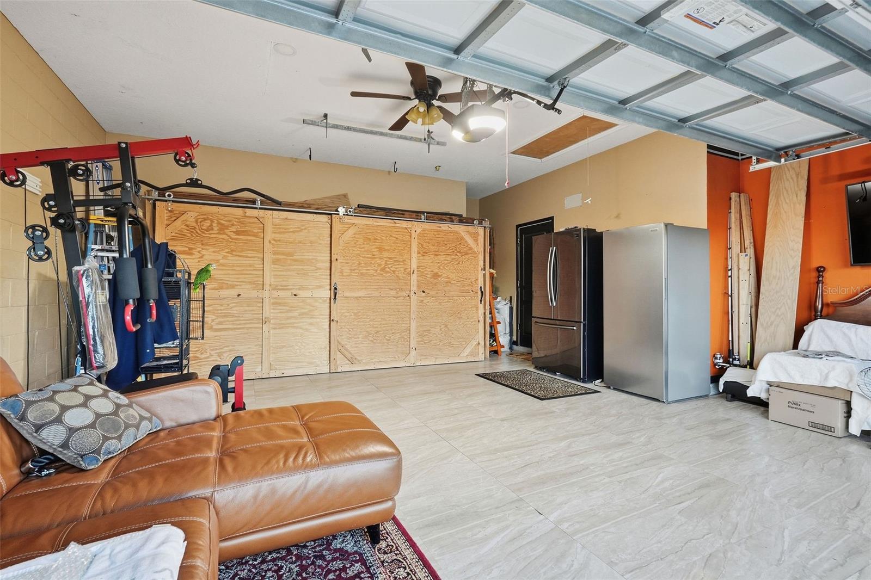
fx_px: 399
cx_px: 436
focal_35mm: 16
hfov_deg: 95.0
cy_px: 290
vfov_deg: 72.0
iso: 500
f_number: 8
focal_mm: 16.5
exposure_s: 1/40
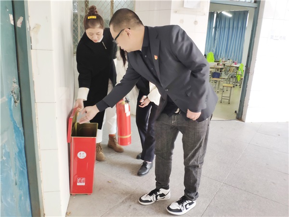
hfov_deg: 79.0
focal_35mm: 21
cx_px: 144
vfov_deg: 63.4
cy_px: 108
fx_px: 175
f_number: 1.8
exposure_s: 1/57
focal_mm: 4.22
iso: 155
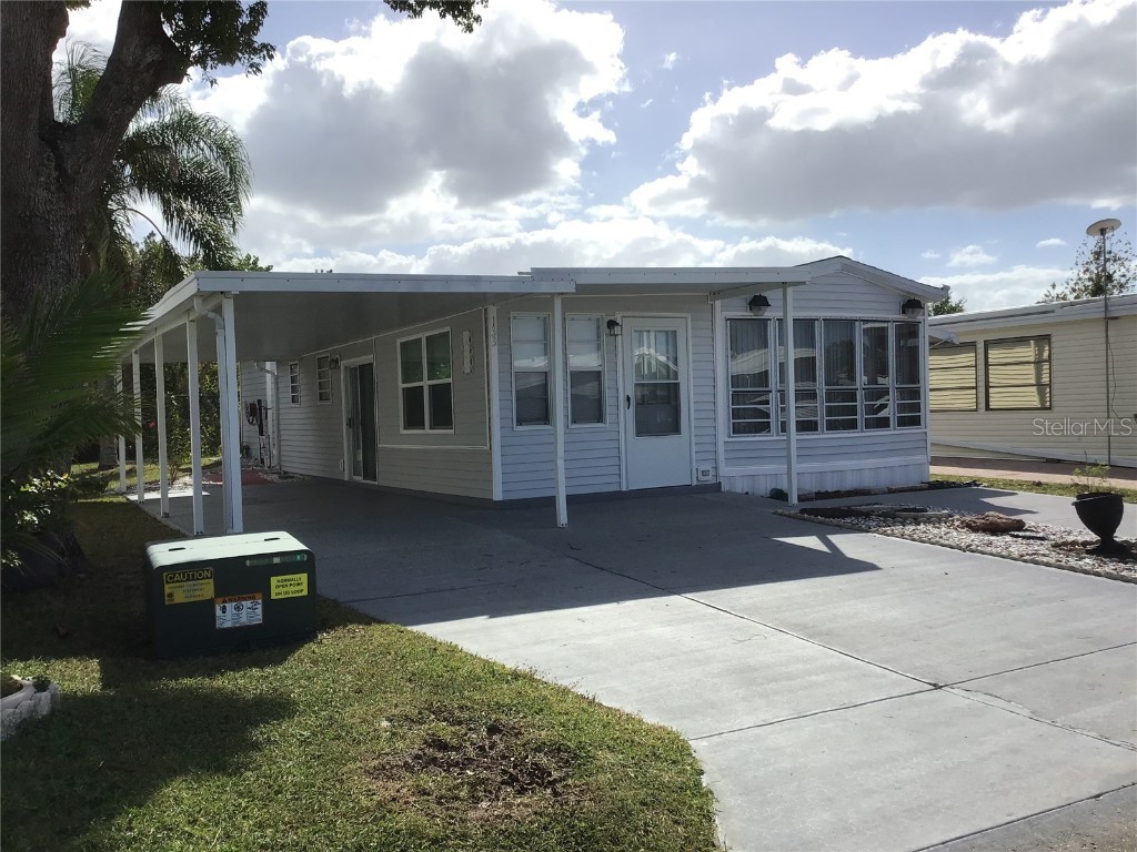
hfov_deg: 58.4
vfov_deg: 45.4
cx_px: 568
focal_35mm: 31
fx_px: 1018
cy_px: 426
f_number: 2.4
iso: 25
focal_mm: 3.3
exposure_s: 1/2092
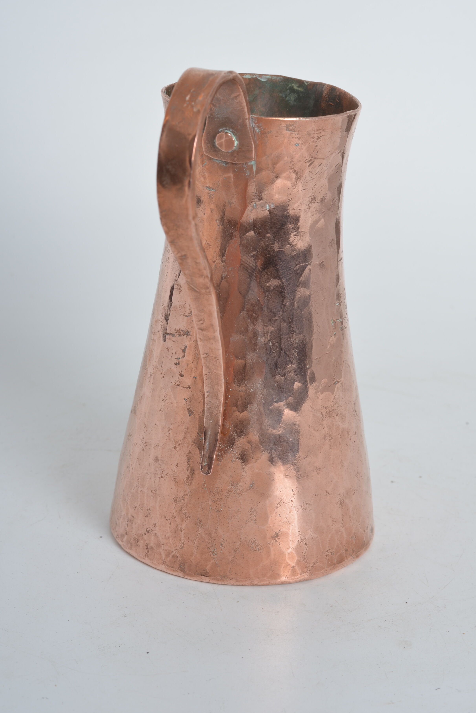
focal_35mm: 76
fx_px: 1507
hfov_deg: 17.9
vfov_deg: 26.6
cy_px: 361
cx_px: 237
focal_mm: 50
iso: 100
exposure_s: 1/125
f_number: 11
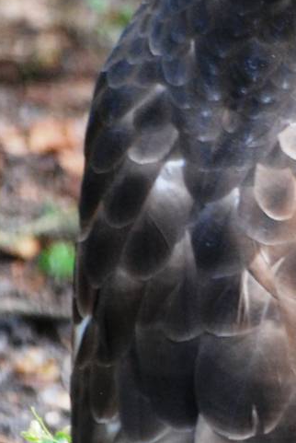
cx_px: 340
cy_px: 344
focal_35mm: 1097
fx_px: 13490
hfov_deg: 1.3
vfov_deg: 1.9
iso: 1000
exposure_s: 1/250
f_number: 5.3
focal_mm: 220
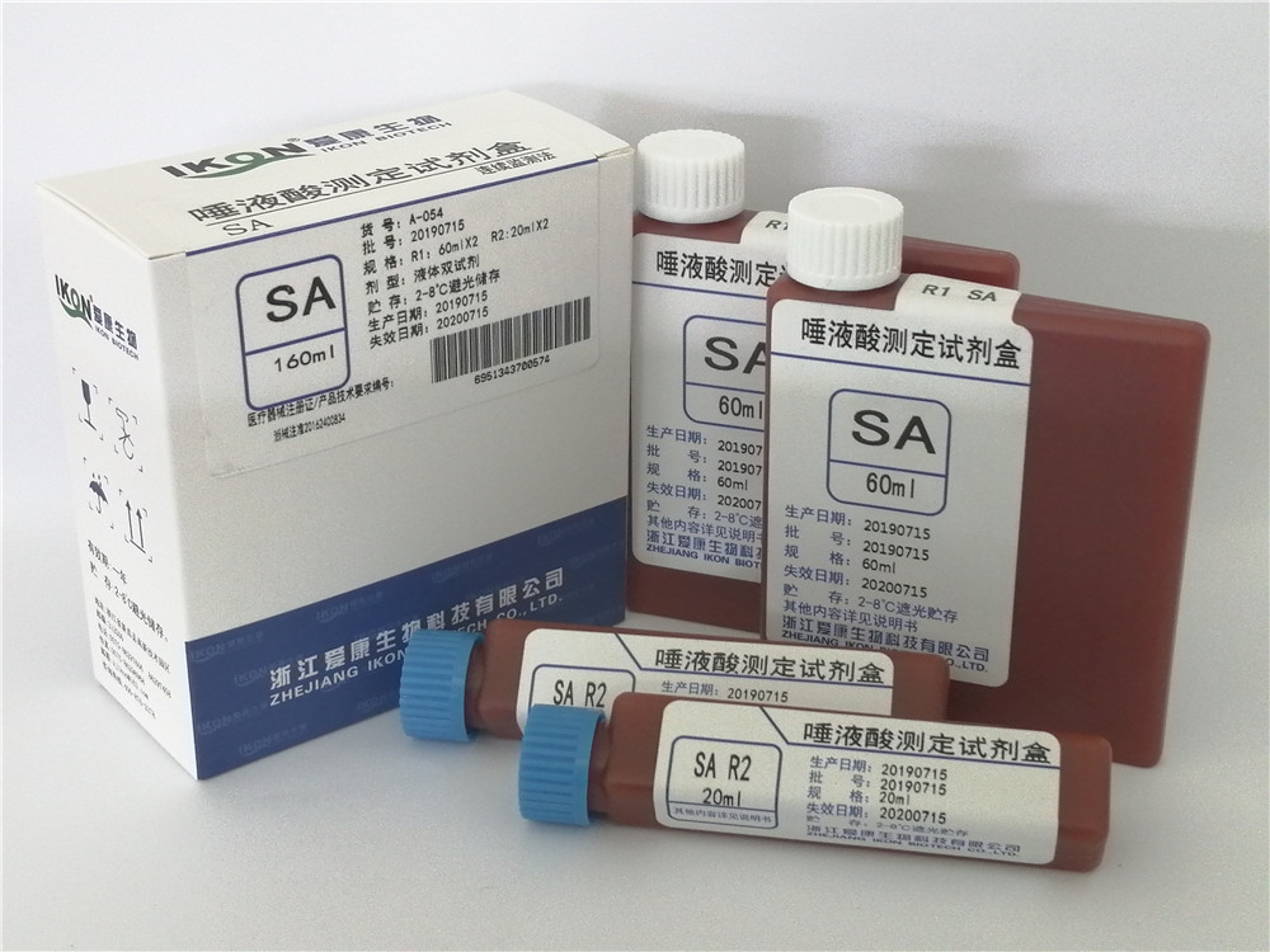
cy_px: 476
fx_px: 2018
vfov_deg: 26.6
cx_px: 635
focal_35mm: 55
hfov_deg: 34.9
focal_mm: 3.64
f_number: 1.8
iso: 100
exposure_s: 1/30
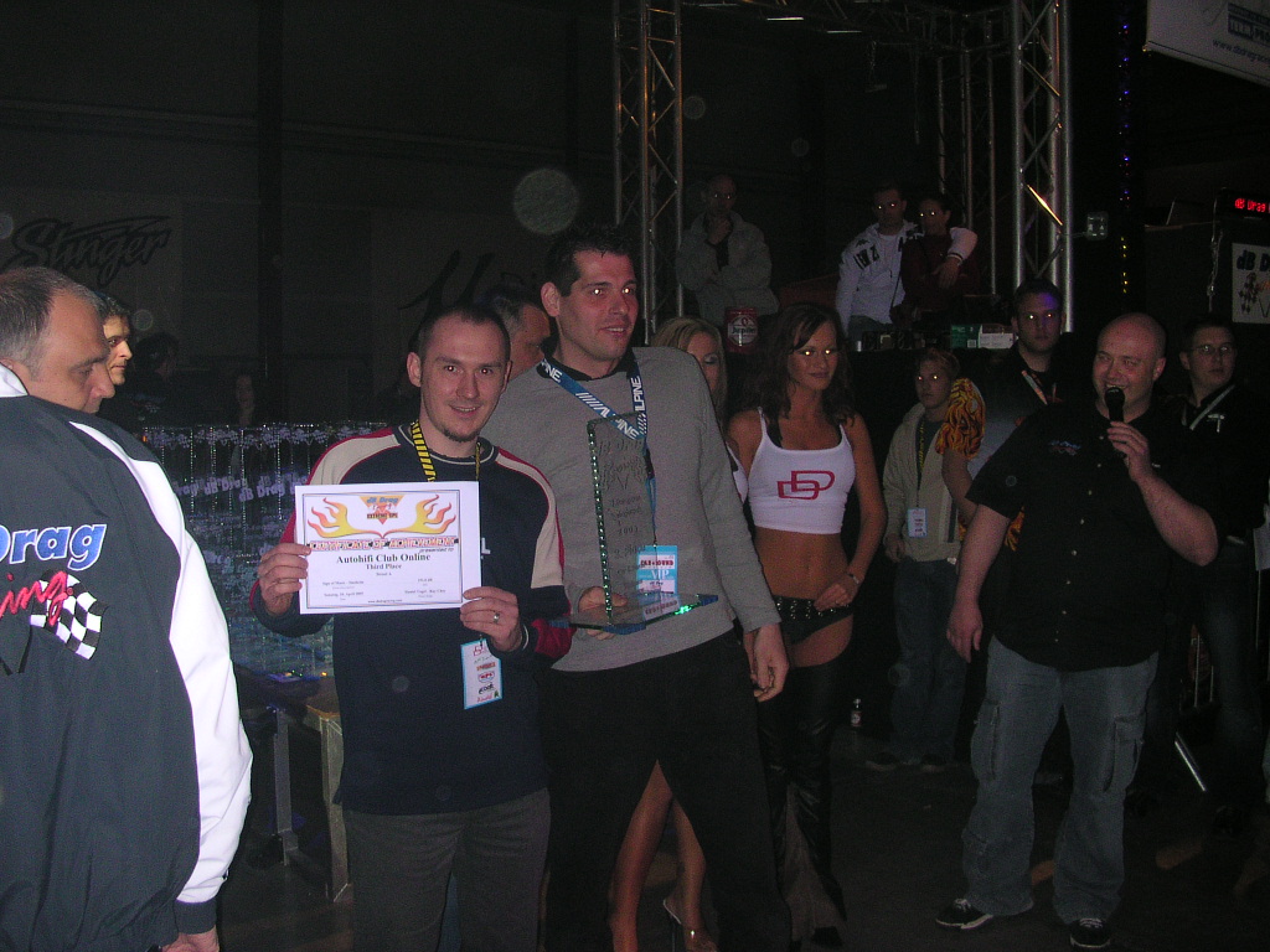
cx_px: 635
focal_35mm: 37
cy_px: 476
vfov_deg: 38.7
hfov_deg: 50.1
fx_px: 1357
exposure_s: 1/60
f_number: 2.7
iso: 181
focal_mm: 5.6
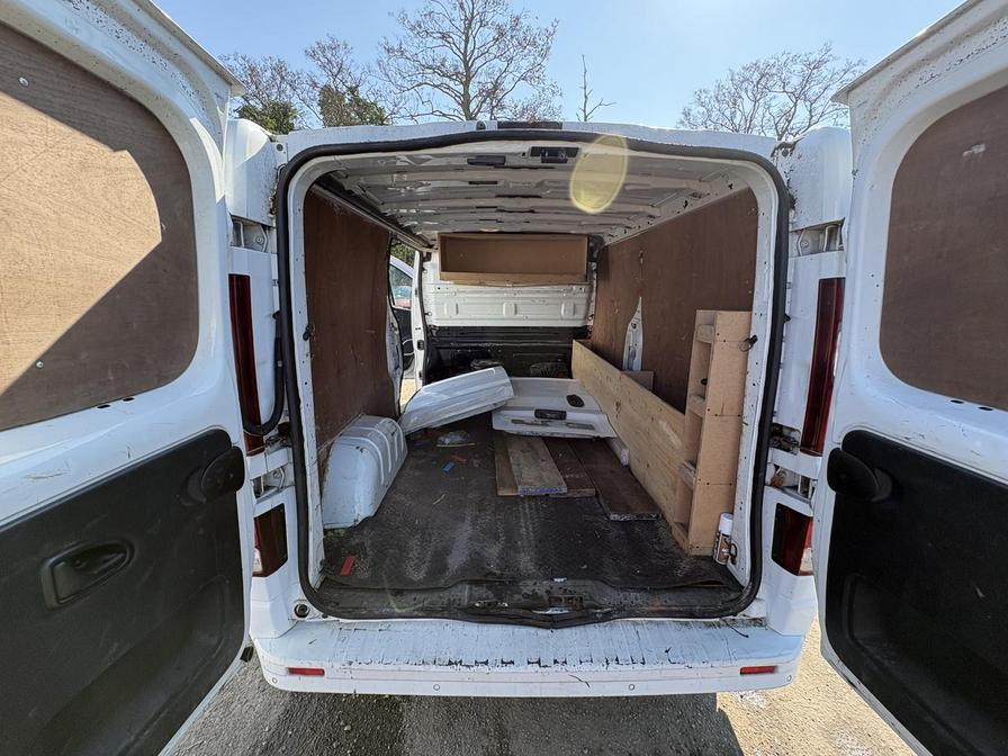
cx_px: 504
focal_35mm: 14
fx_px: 408
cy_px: 378
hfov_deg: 102.1
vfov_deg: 85.7
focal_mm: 2.22
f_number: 2.2
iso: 64
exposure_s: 1/337
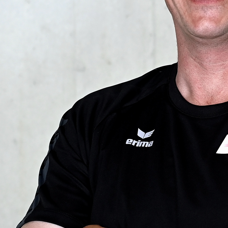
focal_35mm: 381
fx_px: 2839
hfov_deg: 4.6
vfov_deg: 4.6
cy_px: 62
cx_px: 375
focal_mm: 105
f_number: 5.6
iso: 250
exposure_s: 1/250
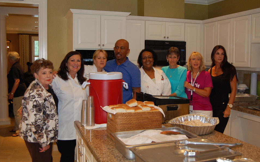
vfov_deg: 32.8
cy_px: 78
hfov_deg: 50.4
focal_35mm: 39
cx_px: 131
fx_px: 276
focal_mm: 24
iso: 400
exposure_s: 1/60
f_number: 4
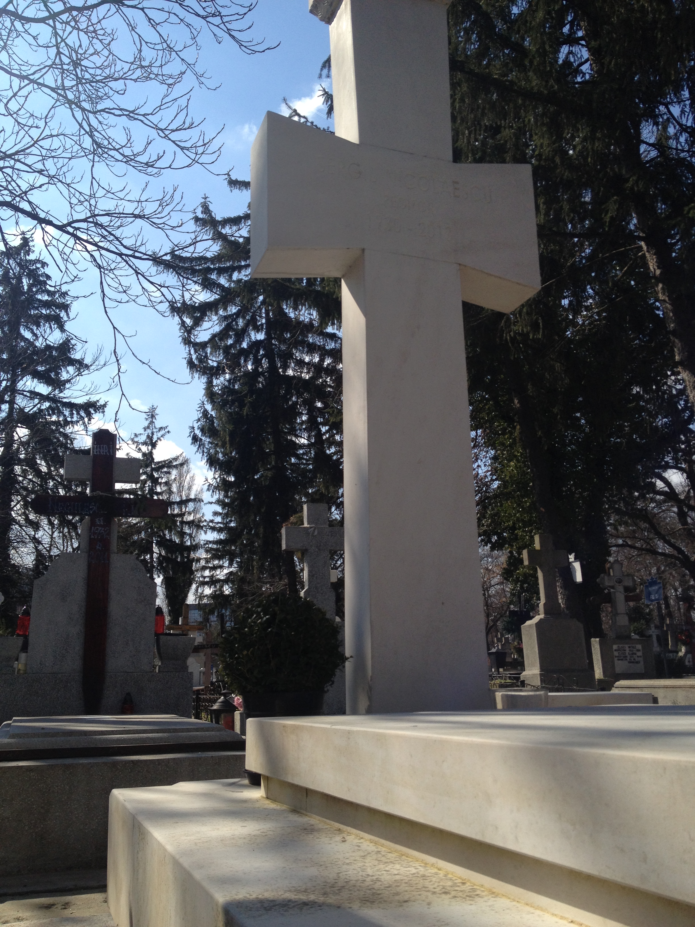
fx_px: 937
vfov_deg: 52.6
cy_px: 464
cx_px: 348
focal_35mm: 35
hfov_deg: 40.7
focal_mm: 4.28
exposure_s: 1/1905
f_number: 2.4
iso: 50
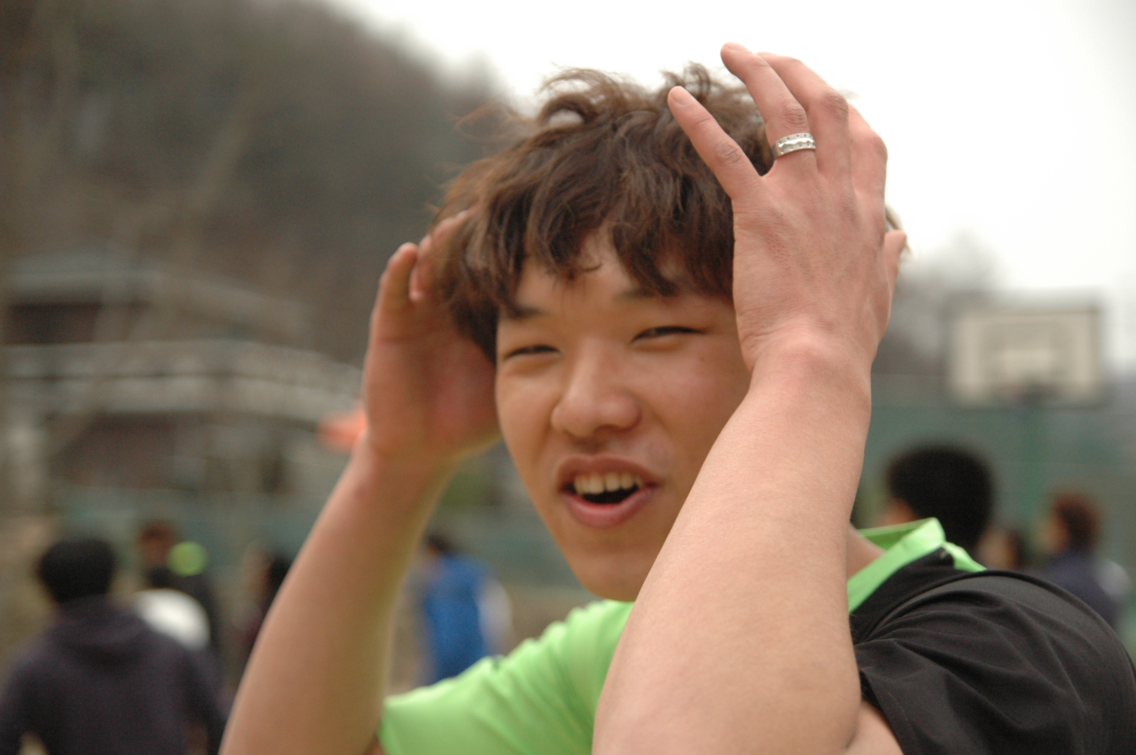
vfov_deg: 18.1
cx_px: 568
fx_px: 2364
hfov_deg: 27.0
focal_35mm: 75
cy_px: 378
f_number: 2.8
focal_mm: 50
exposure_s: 1/3200
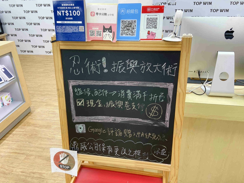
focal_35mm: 26
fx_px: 183
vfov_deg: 53.1
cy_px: 92
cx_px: 122
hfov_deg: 67.3
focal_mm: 4.25
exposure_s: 1/120
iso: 80
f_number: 1.8
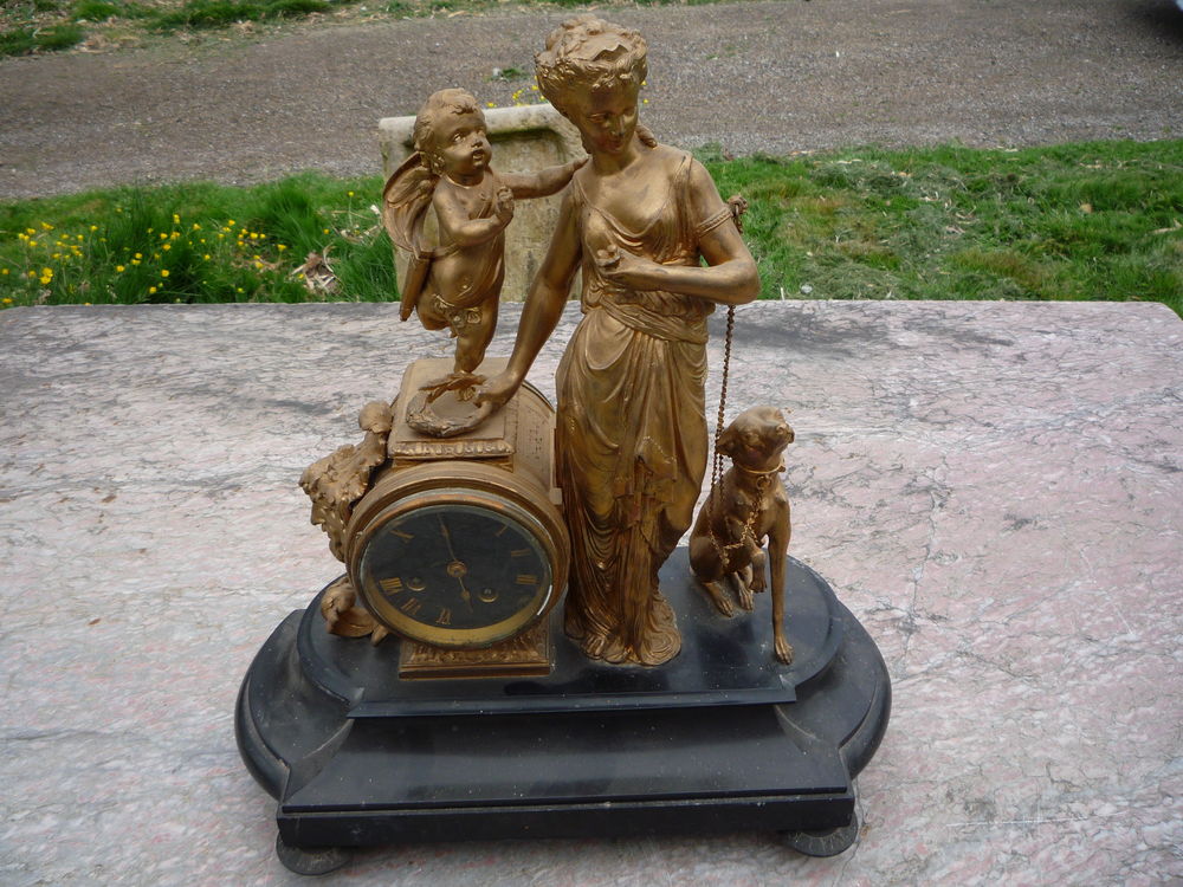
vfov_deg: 46.8
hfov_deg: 60.0
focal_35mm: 30
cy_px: 444
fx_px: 1025
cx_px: 592
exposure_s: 1/125
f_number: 4
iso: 100
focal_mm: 5.2
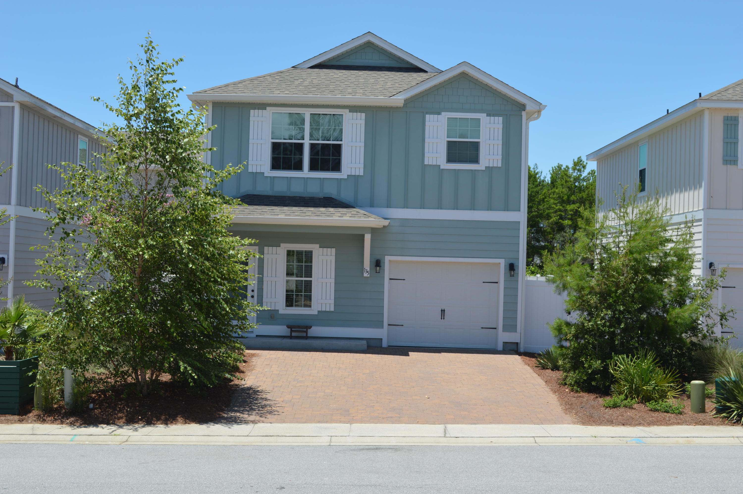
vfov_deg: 28.0
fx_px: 990
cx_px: 372
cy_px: 247
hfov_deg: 41.1
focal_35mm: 48
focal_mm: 32
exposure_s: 1/200
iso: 100
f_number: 7.1
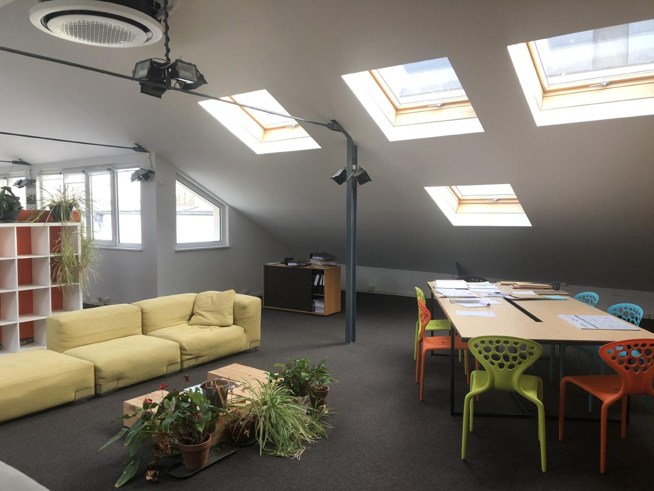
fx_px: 529
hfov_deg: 63.4
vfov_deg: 49.7
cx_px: 327
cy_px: 246
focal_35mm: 28
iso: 40
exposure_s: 1/80
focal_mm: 3.99
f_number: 1.8
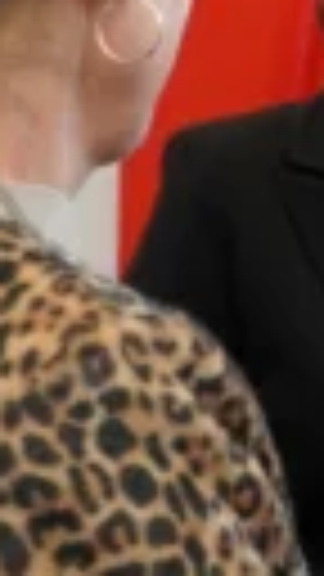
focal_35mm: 127
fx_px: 1937
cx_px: 554
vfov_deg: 16.9
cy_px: 176
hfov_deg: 9.2
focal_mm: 23
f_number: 4
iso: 2500
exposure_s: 1/160
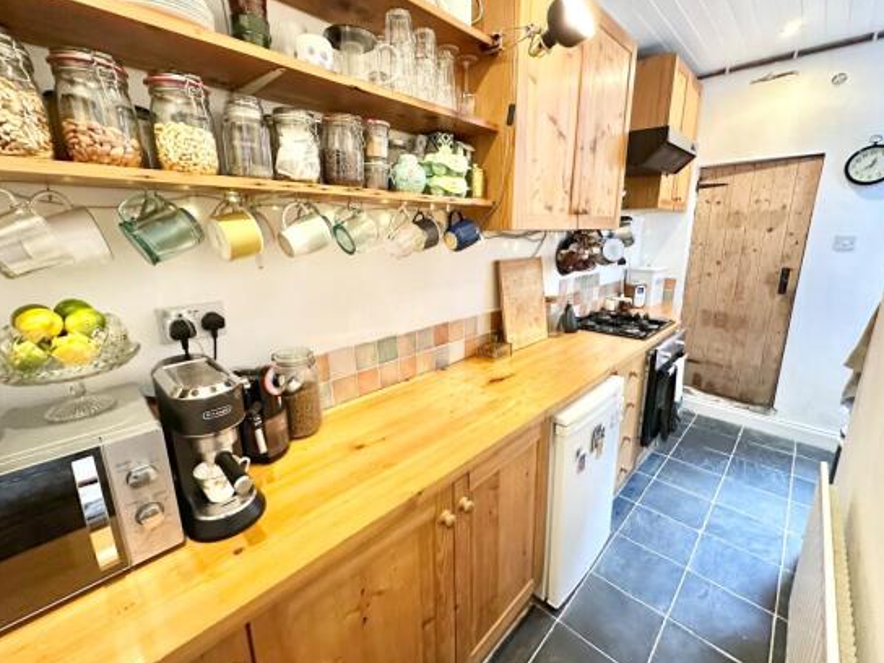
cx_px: 443
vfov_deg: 81.7
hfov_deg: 98.2
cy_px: 323
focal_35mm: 15
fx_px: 383
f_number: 2.2
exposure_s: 1/50
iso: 500
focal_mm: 2.22
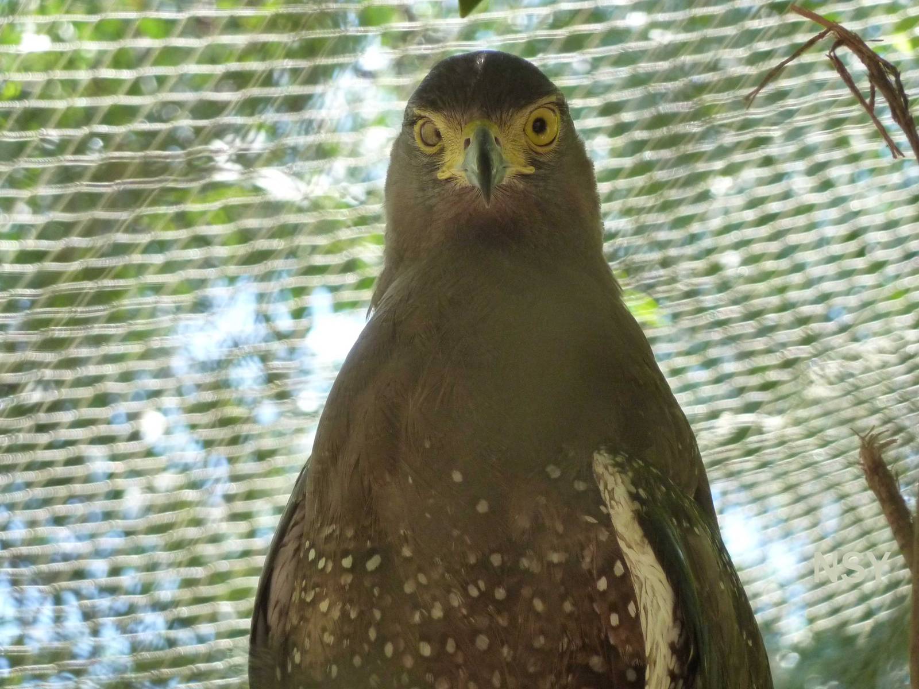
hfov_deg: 6.6
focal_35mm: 300
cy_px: 344
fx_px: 7965
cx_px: 460
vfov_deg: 5.0
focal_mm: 49.2
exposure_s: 1/125
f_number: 4.9
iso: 400
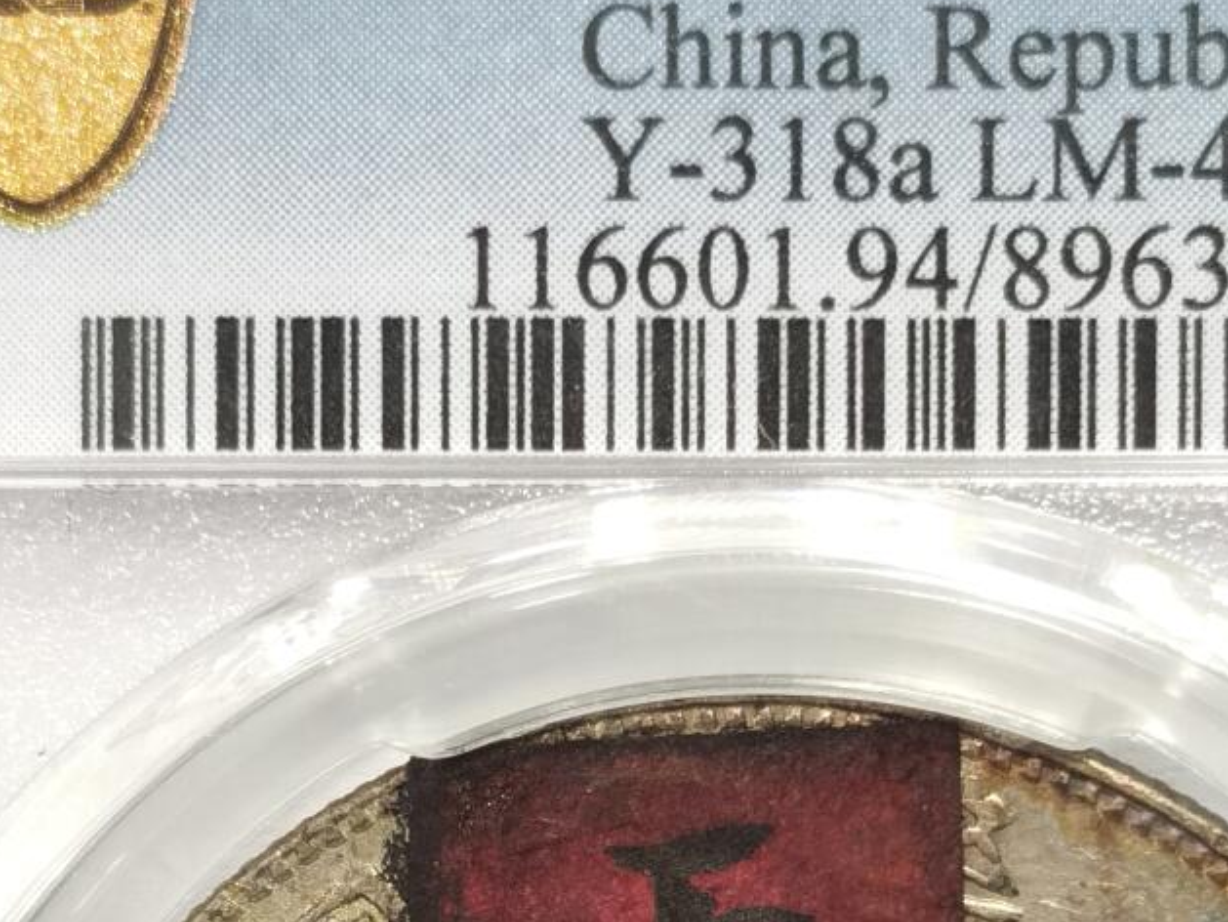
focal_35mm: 155
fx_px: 5500
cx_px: 756
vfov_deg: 9.5
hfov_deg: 12.7
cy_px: 1026
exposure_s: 1/100
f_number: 16
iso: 160
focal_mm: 5.56
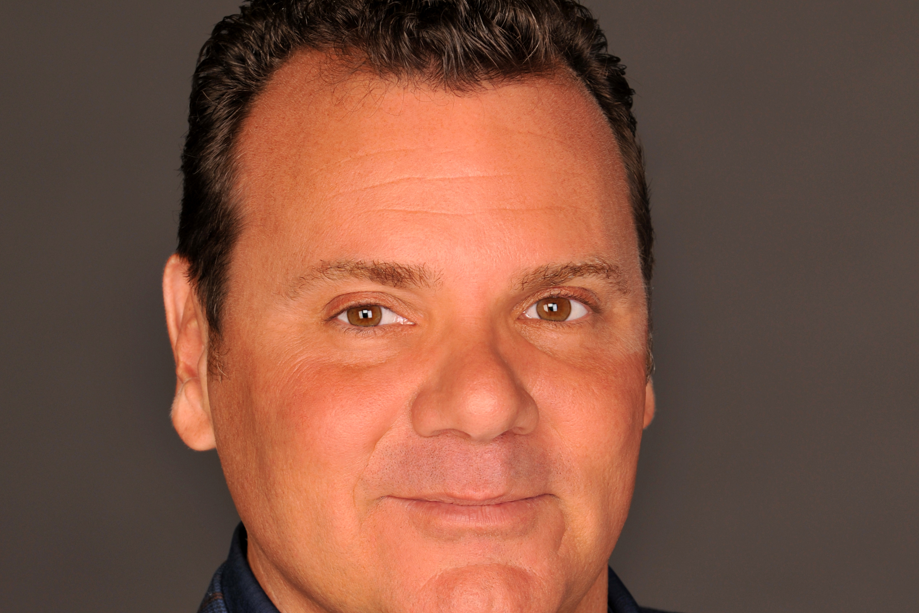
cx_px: 461
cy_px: 489
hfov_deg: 5.9
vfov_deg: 3.9
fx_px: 8954
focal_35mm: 351
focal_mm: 155
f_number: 6.3
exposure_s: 1/125
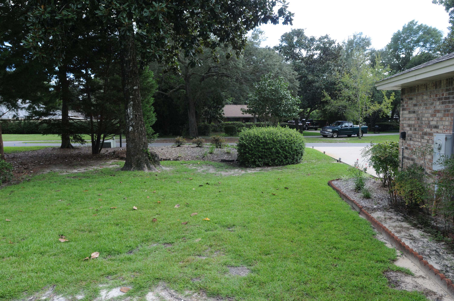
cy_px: 150
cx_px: 227
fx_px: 321
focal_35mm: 26
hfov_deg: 70.5
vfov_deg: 50.3
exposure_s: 1/125
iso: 200
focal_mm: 17
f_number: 5.6
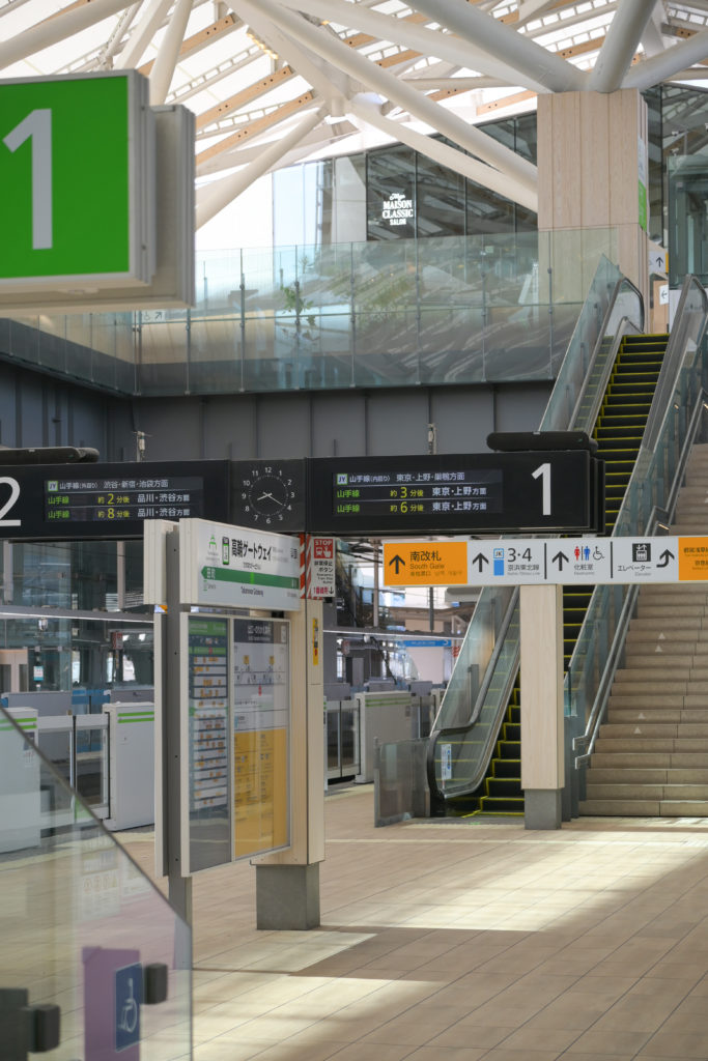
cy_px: 530
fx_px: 2212
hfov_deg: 18.2
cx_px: 354
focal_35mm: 75
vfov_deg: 27.0
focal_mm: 50
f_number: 4.5
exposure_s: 1/125
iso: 100
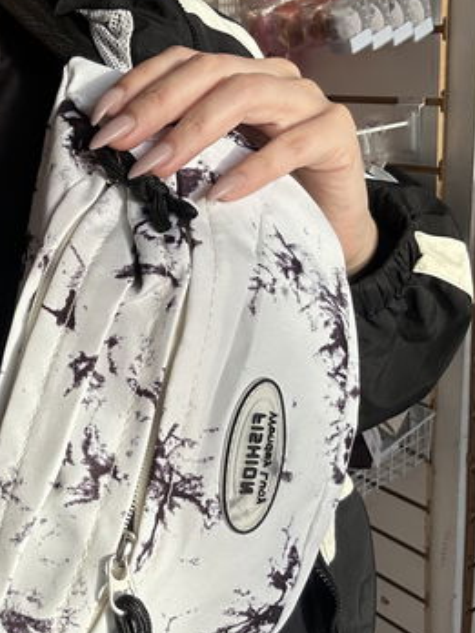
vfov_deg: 41.2
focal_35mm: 46
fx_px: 842
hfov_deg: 31.0
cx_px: 116
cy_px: 356
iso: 25
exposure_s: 1/180
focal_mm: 2.69
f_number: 1.9
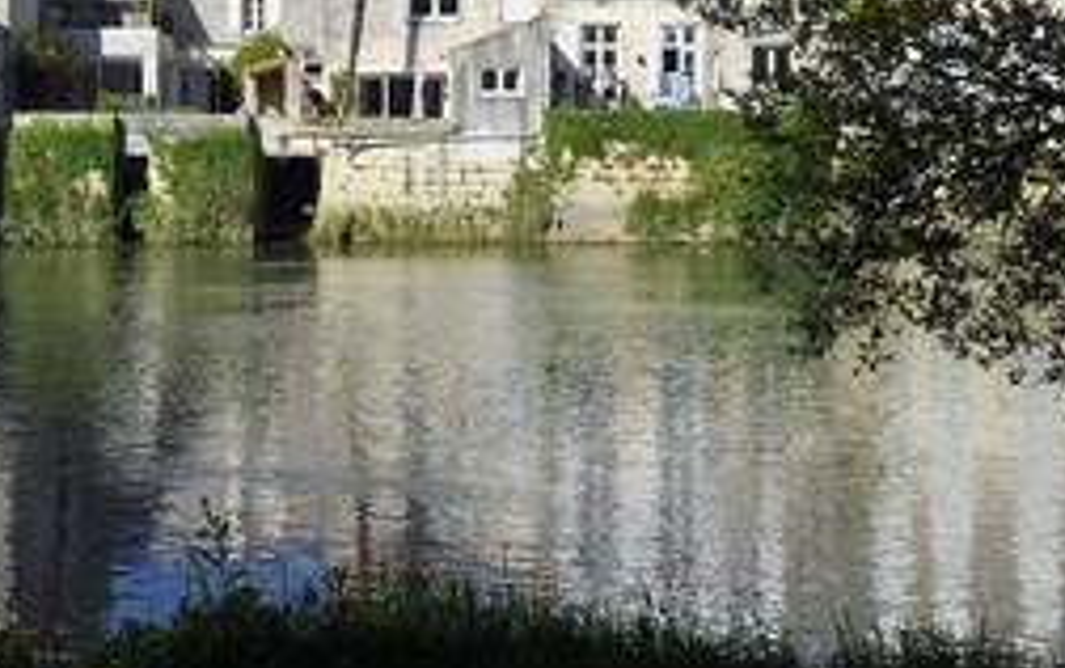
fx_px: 1975
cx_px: 251
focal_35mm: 68
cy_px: 207
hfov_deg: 29.6
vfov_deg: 19.1
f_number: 14
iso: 200
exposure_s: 1/320
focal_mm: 40
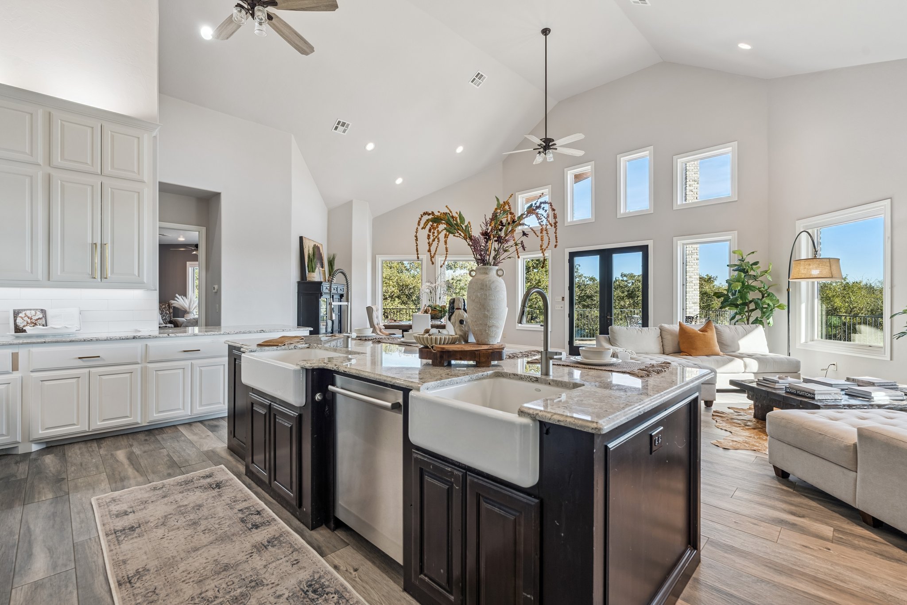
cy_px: 302
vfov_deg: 73.7
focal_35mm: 16
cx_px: 454
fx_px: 403
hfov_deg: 96.7
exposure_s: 1/80
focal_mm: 16
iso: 200
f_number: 7.1
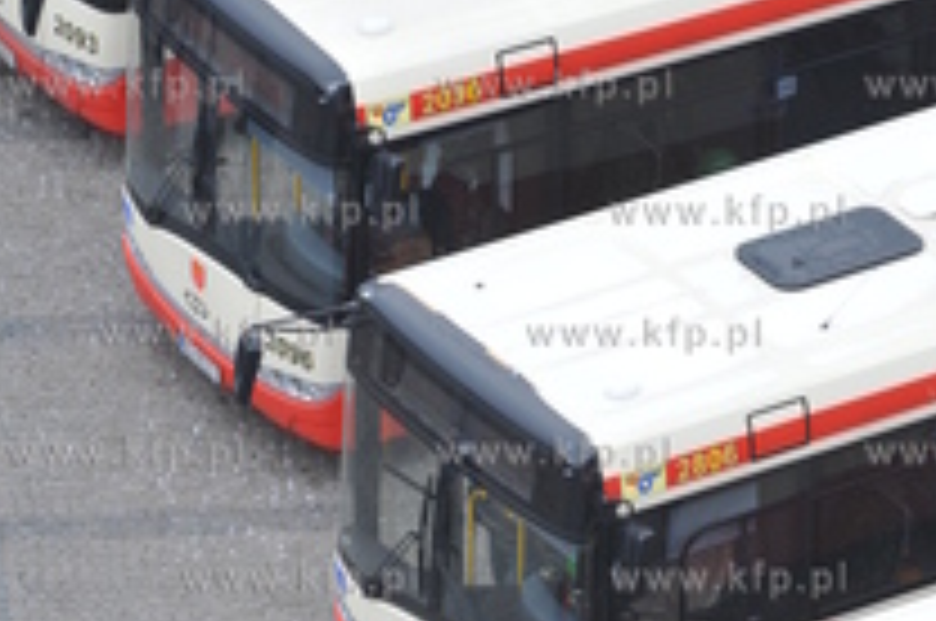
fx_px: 9994
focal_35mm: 385
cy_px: 572
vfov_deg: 3.6
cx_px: 585
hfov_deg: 5.4
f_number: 8
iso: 640
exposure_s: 1/250
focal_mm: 200
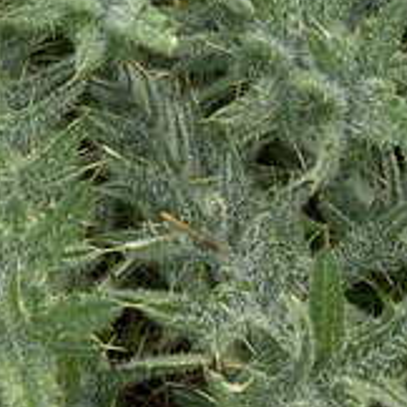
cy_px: -250
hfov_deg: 5.8
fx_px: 3977
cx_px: -3
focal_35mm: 299
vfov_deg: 5.8
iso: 250
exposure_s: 1/100
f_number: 8
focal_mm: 38
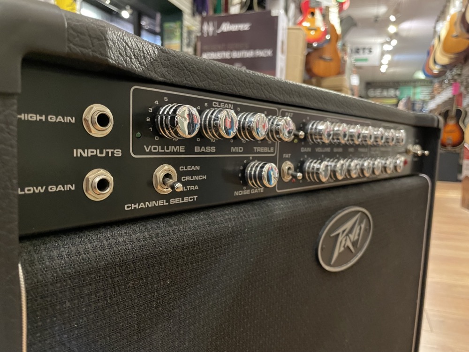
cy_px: 176
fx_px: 352
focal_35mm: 26
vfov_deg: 53.1
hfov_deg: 67.3
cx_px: 234
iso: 640
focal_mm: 4.2
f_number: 1.6
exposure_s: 1/30
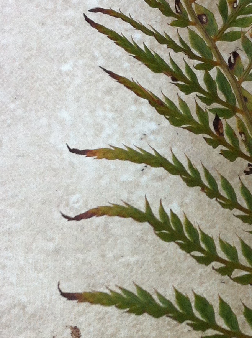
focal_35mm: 103
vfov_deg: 19.1
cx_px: 300
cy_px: 193
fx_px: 1002
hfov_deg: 13.9
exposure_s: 1/198
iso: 80
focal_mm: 3.85
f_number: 2.8
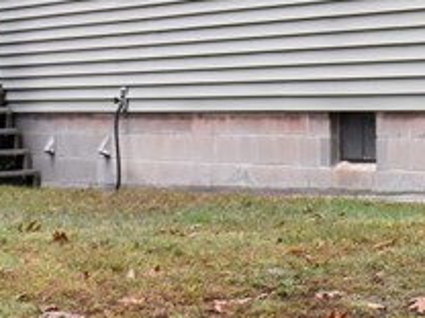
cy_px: -140
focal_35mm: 241
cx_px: 740
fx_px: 2959
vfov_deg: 6.1
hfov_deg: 8.0
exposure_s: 1/400
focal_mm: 34
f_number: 8
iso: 800
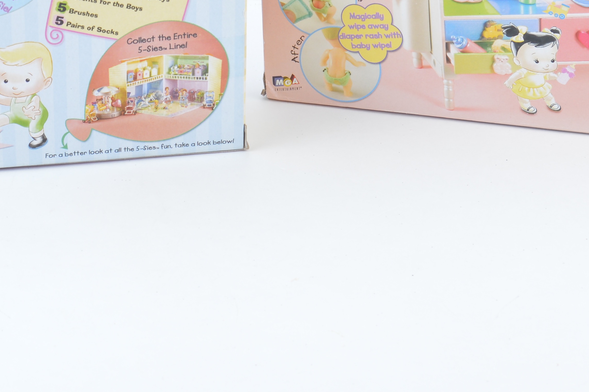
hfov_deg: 17.2
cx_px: 239
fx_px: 1945
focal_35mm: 119
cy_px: -55
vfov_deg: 11.3
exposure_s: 1/25
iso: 100
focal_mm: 30
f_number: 9
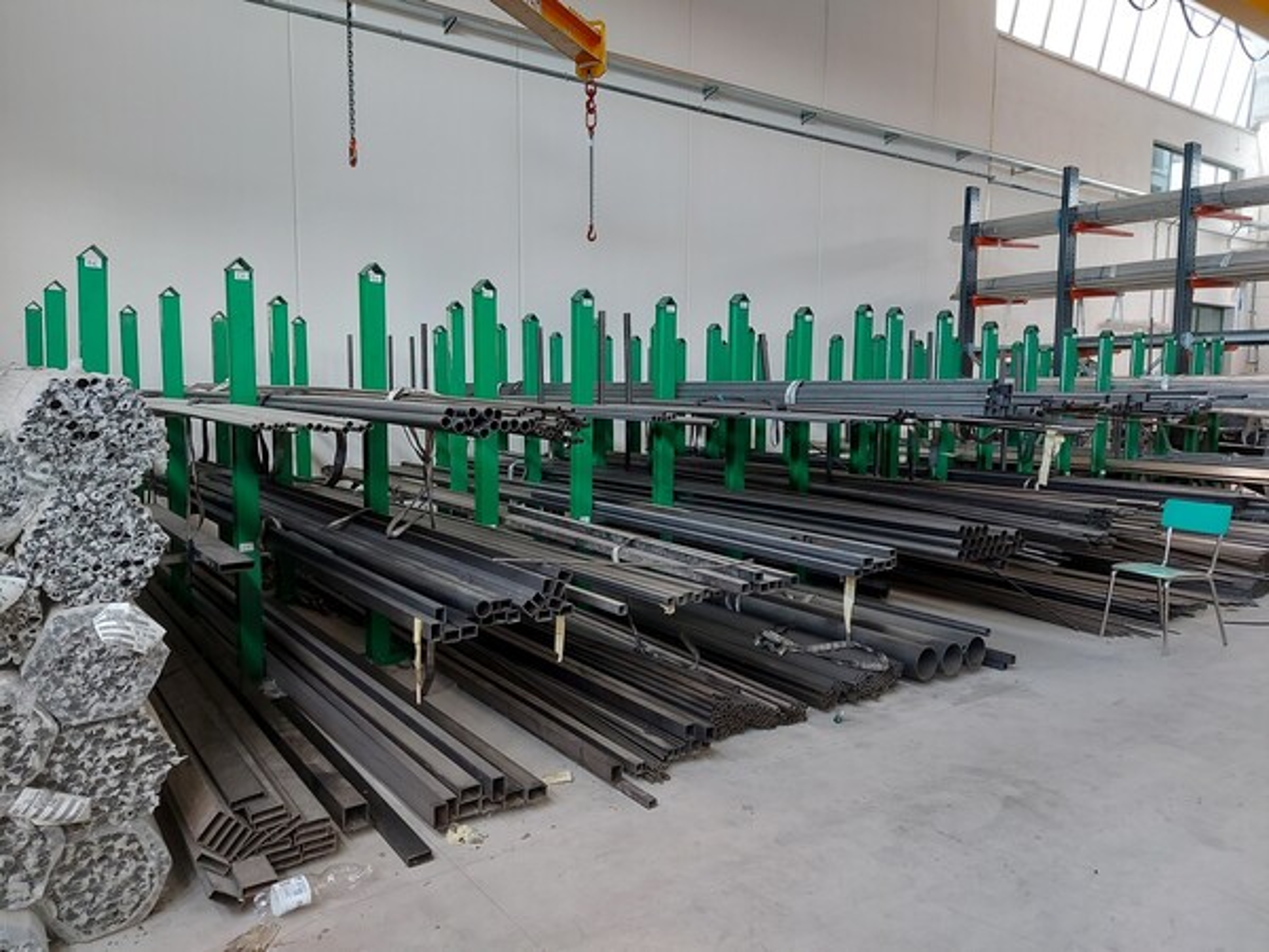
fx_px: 880
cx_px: 634
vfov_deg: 56.8
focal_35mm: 24
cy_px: 476
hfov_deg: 71.6
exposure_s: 1/50
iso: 200
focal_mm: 5.23
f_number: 1.8
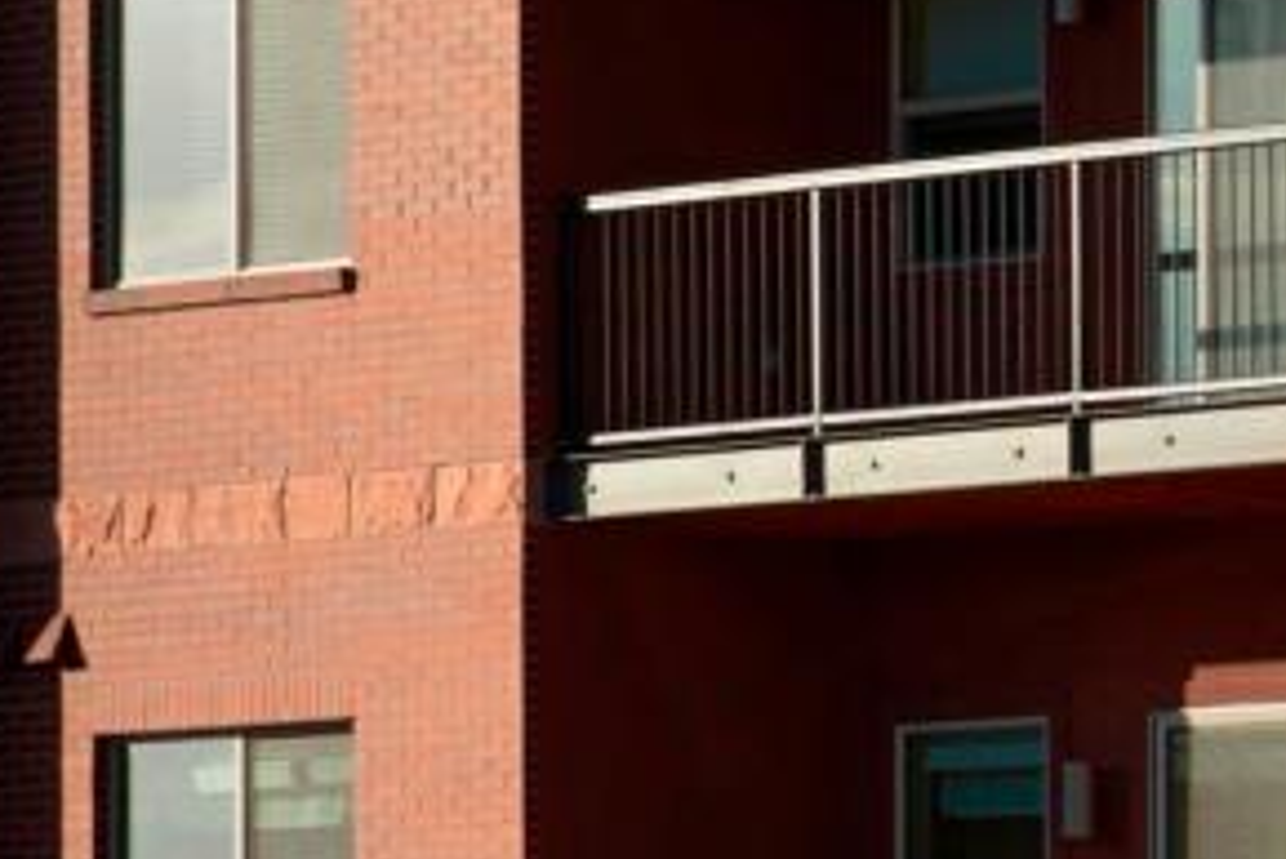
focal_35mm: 277
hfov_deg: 7.2
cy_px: 234
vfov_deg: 5.0
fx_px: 9900
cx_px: 2532
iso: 100
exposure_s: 1/250
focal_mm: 40
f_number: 11
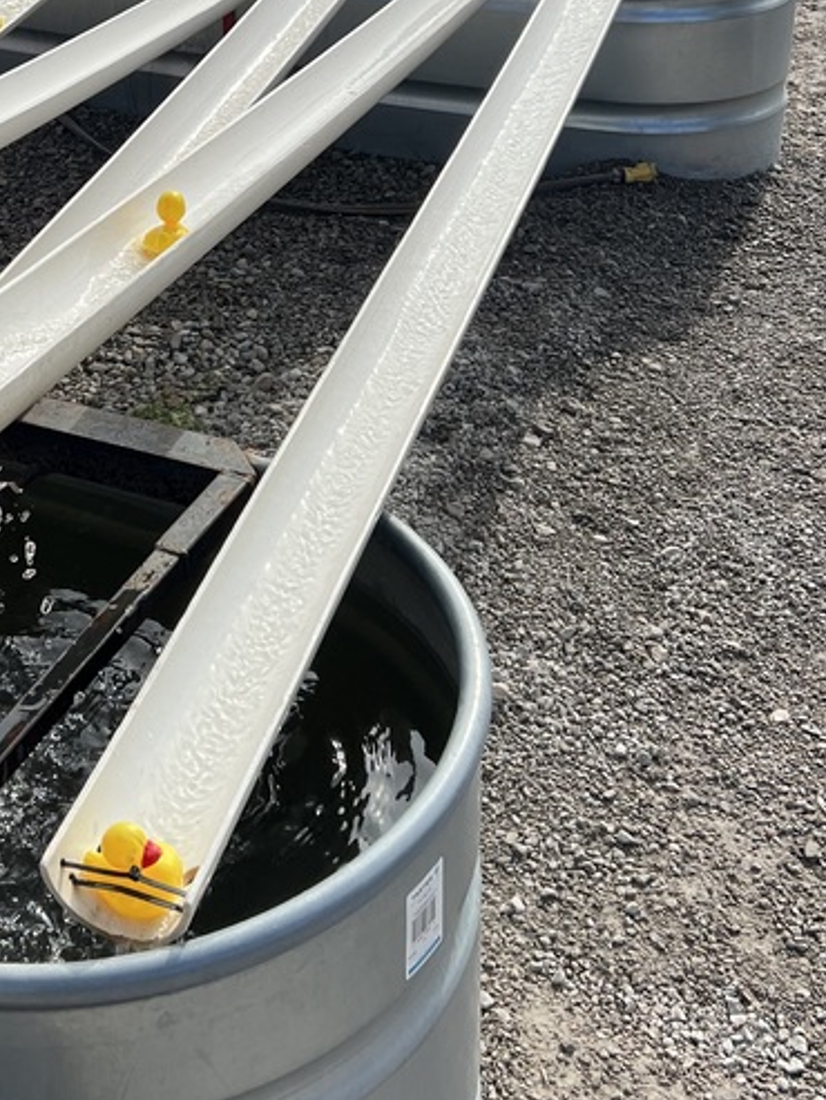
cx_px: 143
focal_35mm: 54
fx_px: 1717
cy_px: 223
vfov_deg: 34.5
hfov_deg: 26.4
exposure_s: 1/4115
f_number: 1.5
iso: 50
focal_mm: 5.7
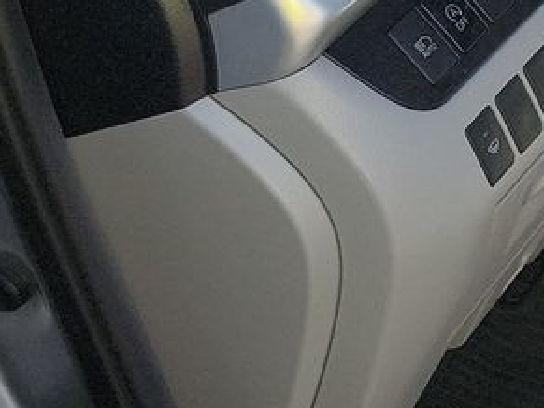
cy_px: -80
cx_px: 1254
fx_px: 2074
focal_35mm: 132
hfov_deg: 12.3
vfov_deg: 11.0
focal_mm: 6.7
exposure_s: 1/177
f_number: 1.8
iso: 50
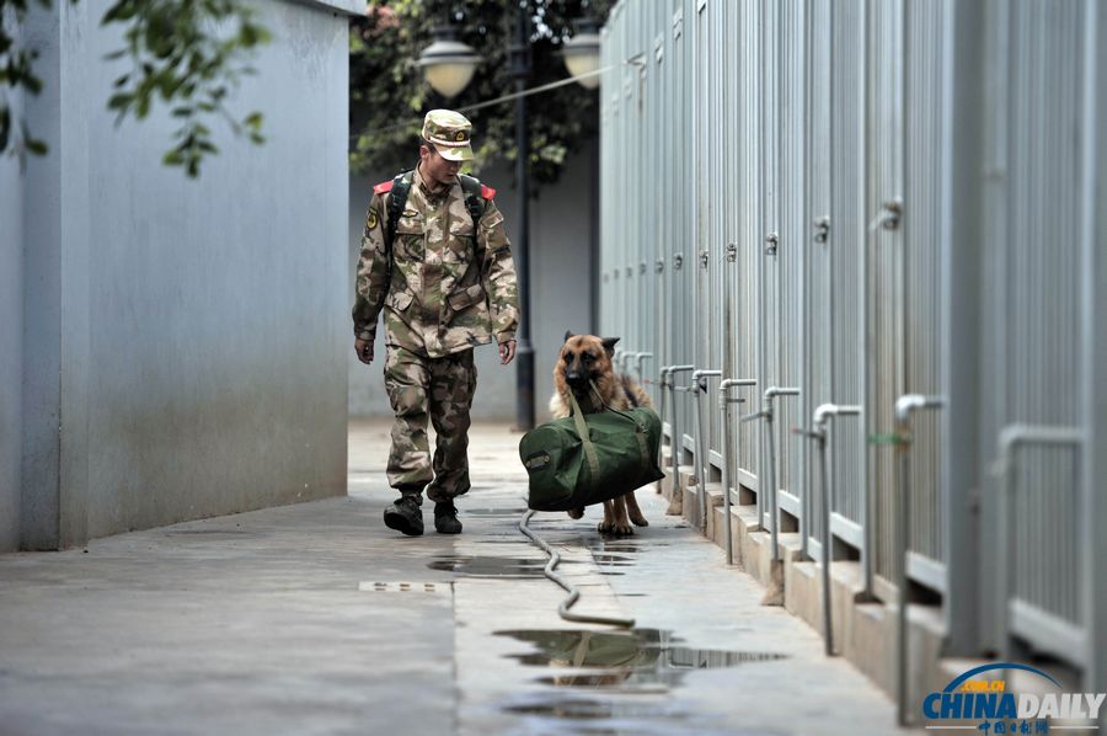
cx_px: 554
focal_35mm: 150
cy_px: 368
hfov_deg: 13.7
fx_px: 4607
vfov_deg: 9.1
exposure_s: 1/500
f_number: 2.8
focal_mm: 150
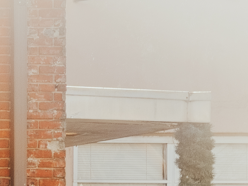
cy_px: 279
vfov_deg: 5.6
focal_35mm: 261
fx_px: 1870
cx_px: -631
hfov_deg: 6.5
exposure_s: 1/800
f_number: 3.2
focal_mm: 35
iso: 250
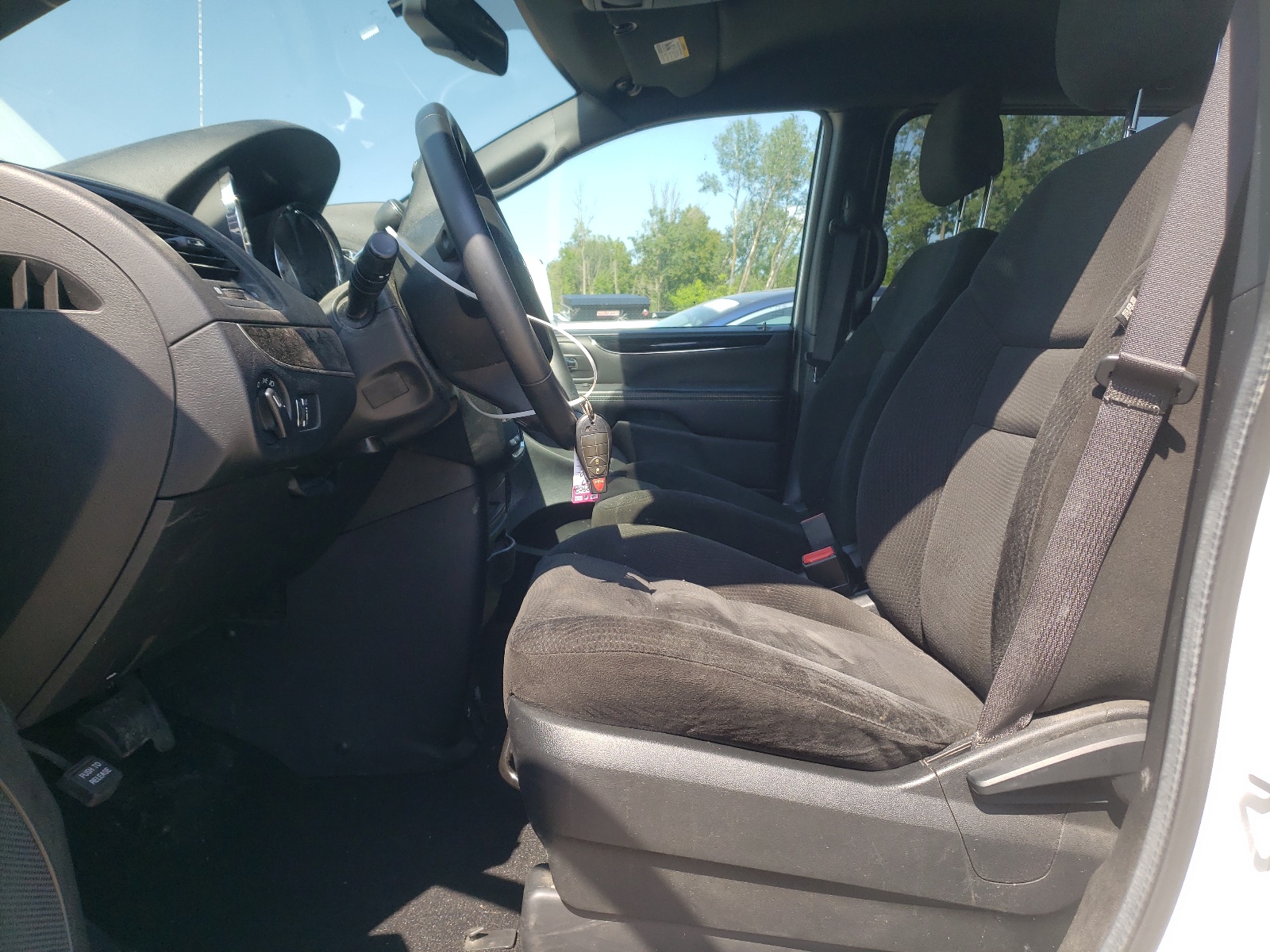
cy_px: 476
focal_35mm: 26
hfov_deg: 67.3
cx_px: 635
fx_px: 954
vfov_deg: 53.1
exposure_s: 1/667
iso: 50
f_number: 1.5
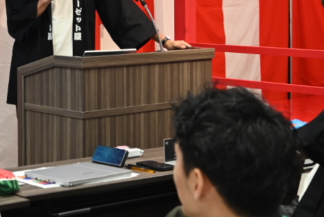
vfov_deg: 13.0
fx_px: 937
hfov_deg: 18.8
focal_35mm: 104
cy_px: -3
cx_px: -40
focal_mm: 30
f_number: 4
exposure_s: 1/125
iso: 720
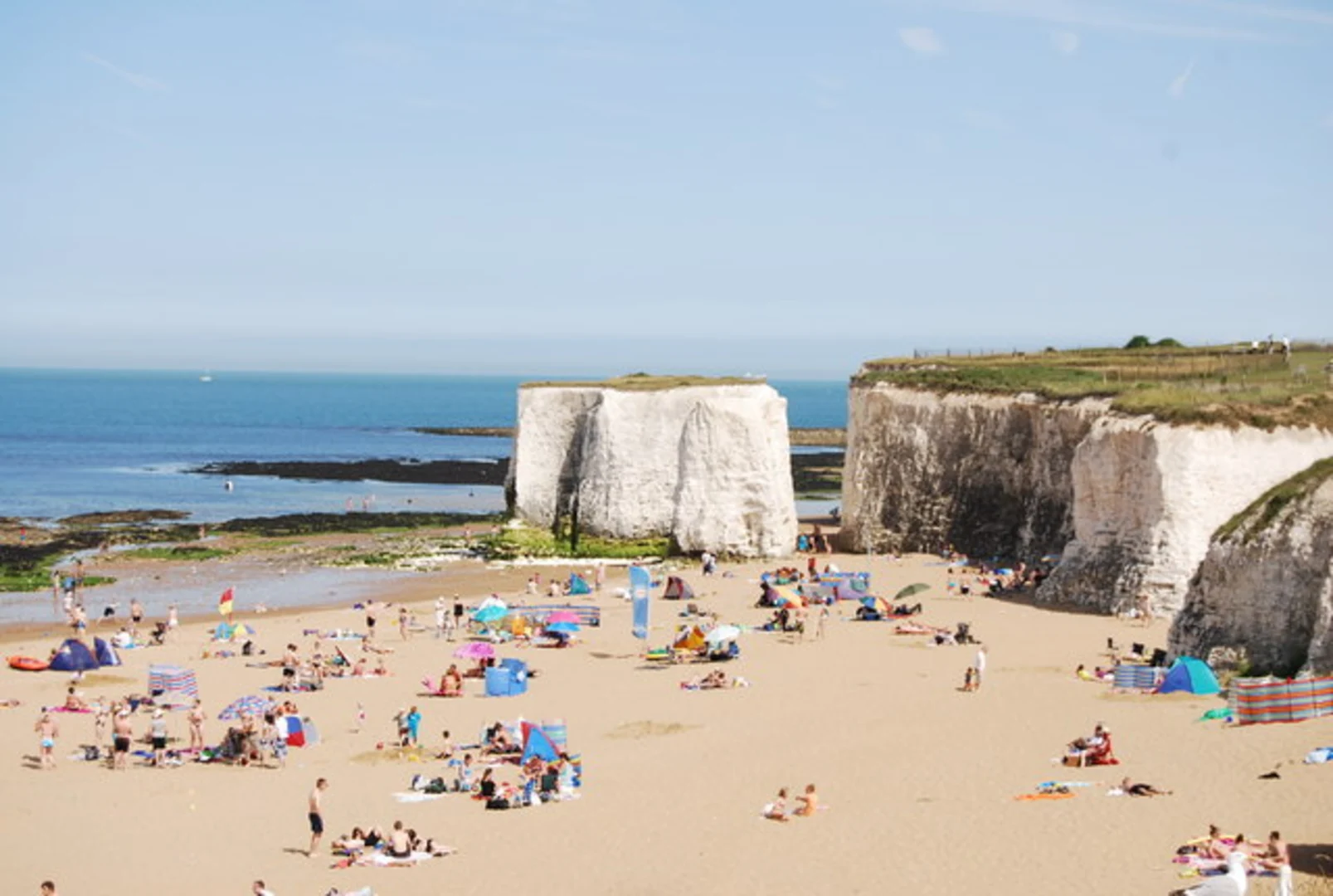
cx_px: 666
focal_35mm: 69
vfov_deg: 19.8
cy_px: 448
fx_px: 2561
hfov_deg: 29.2
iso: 100
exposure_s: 1/320
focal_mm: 46
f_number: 9
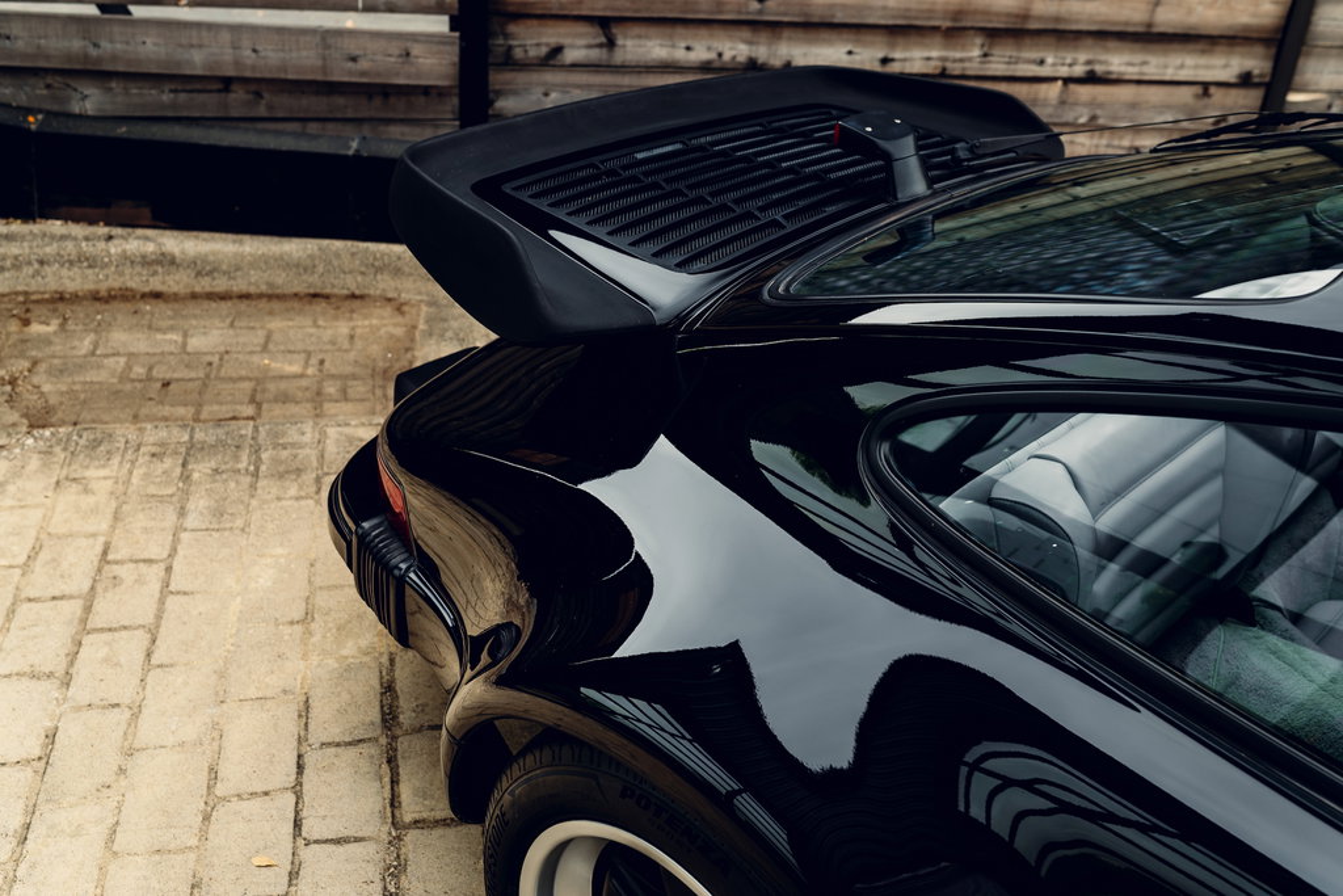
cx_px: 672
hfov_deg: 54.4
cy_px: 448
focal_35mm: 35
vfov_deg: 37.9
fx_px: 1306
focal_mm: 35
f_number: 4
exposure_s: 1/50
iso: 200
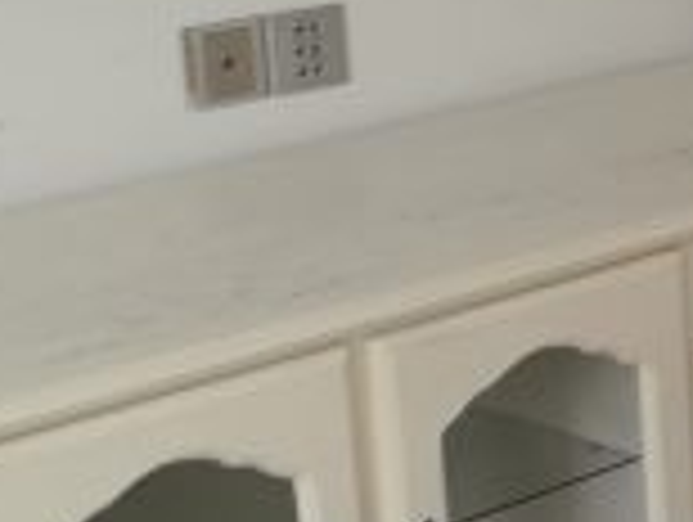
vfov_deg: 10.6
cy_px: 130
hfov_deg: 11.2
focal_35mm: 140
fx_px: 2807
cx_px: 1768
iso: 64
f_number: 1.9
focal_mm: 5.52
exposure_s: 1/50
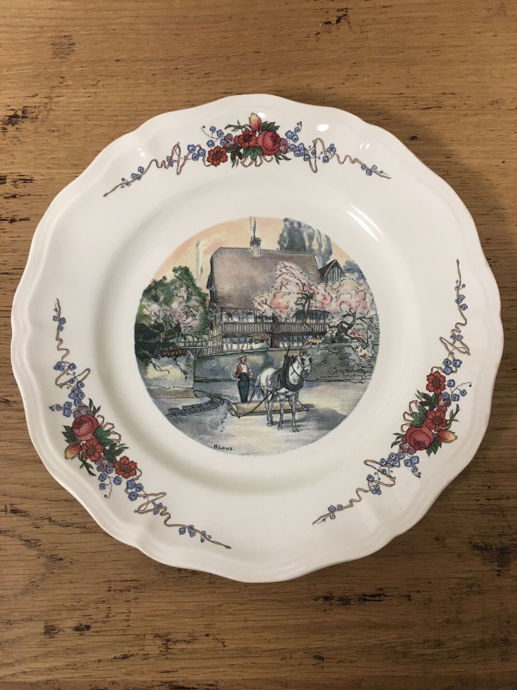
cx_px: 258
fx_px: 577
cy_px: 345
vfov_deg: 61.7
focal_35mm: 29
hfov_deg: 48.2
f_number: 2.2
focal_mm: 4.15
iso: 125
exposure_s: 1/33
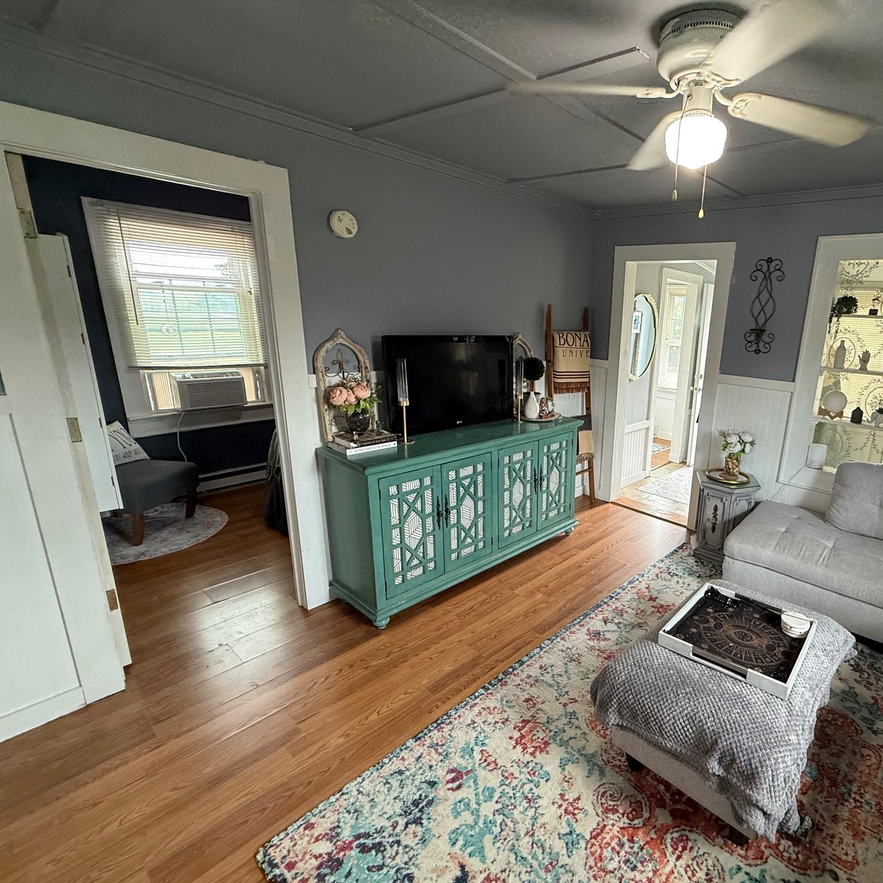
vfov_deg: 84.0
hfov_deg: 80.5
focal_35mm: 17
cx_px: 605
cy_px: 441
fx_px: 491
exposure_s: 1/60
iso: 200
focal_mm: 2.22
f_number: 2.2
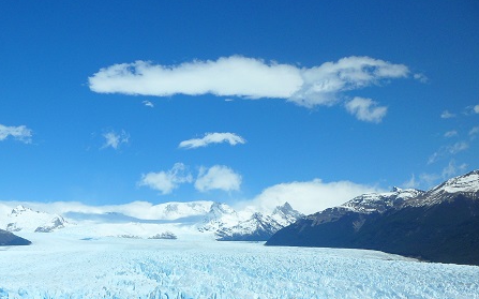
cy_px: 242
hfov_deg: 47.2
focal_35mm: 41
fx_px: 535
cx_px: 148
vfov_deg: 30.4
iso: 80
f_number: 8.9
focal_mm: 4.9
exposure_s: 1/350
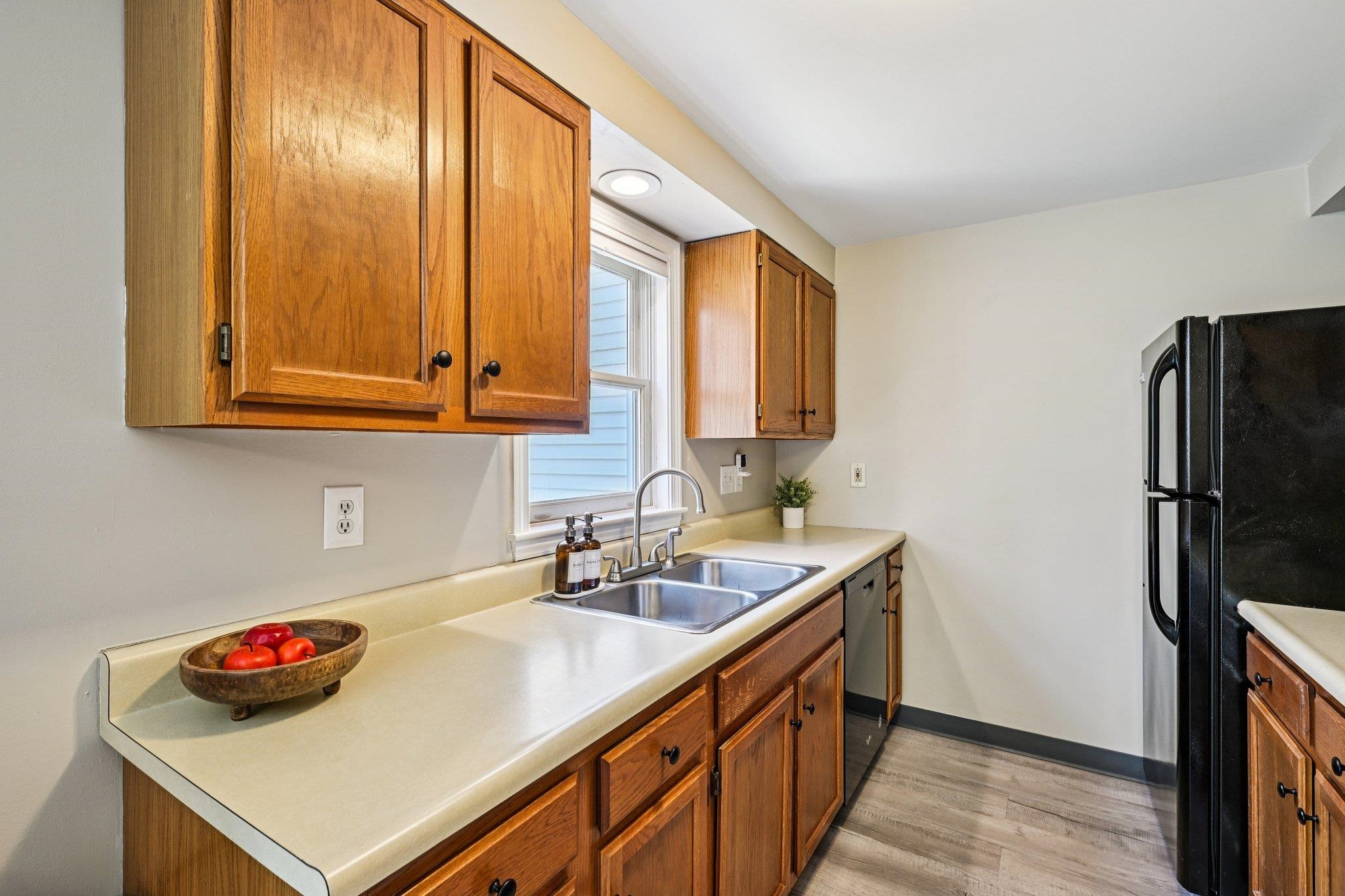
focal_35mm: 16
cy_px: 448
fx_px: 598
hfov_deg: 96.7
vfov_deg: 73.7
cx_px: 672
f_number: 8
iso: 400
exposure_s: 1/15
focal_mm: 16
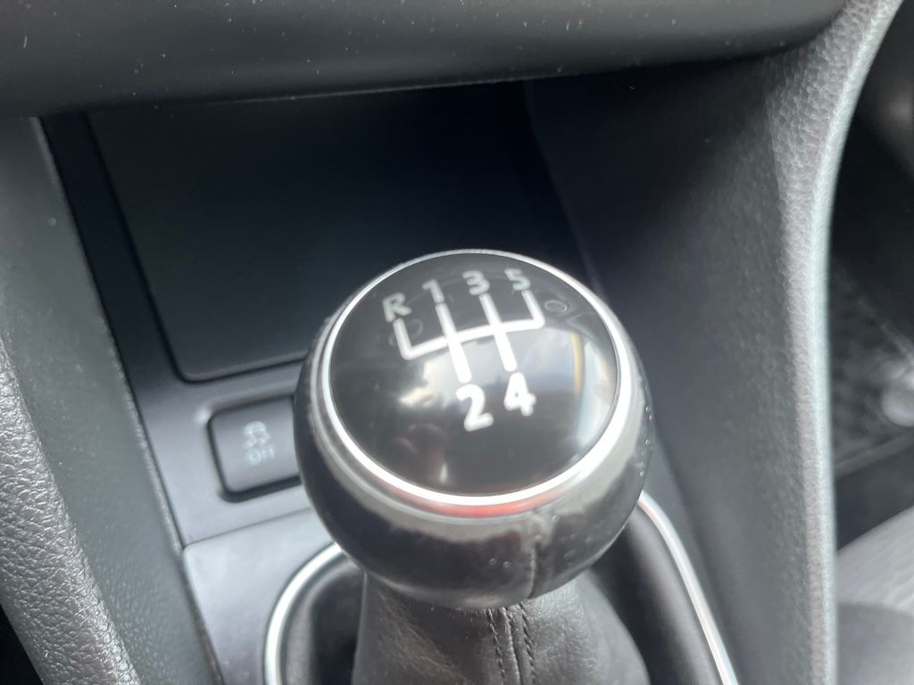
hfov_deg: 67.3
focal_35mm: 26
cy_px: 342
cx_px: 457
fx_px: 687
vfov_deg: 53.1
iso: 320
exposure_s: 1/60
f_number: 1.6
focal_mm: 5.1
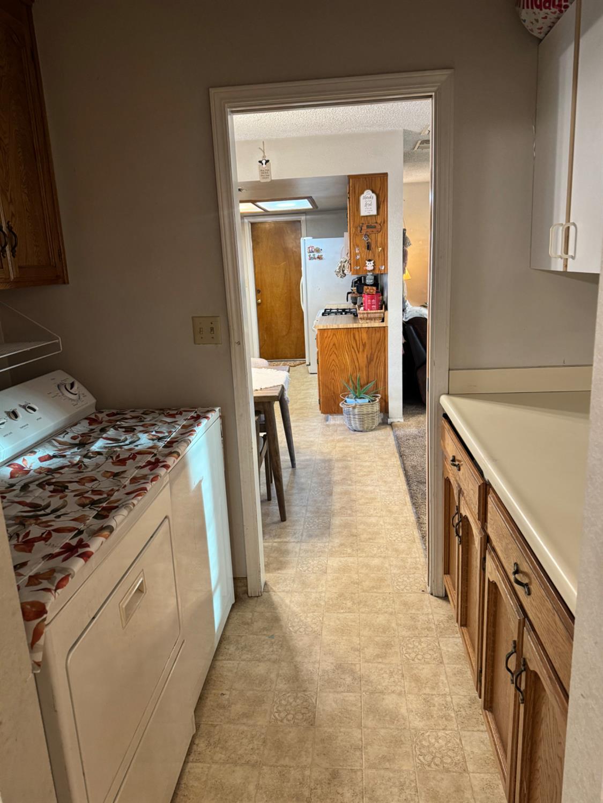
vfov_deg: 71.6
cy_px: 402
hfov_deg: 56.8
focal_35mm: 24
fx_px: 557
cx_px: 302
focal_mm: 6.76
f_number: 1.78
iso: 320
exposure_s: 1/60
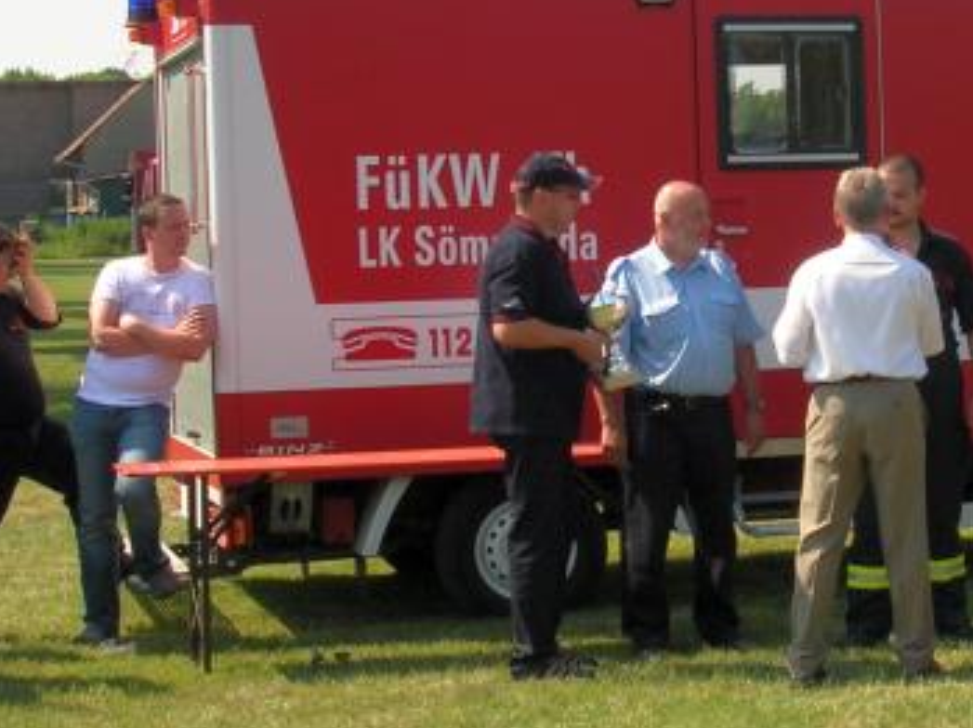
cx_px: 756
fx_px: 2780
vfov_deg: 14.9
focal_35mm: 99
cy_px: 257
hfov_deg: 19.7
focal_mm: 9
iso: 50
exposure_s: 1/191
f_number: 5.7
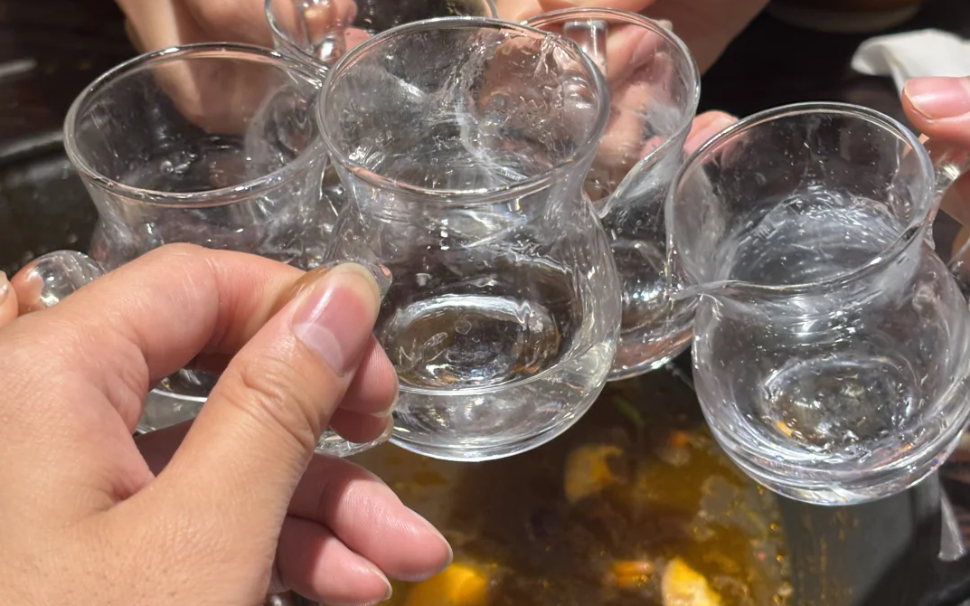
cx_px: 487
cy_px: 232
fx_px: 1956
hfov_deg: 27.9
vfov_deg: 17.6
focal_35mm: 74
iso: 25
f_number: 1.6
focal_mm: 5.96
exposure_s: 1/50
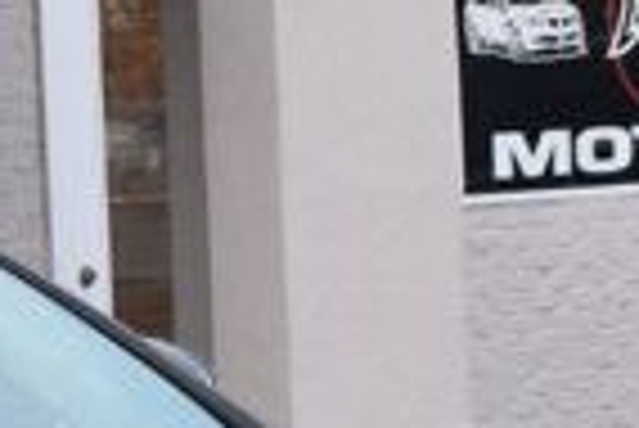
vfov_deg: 4.9
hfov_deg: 6.8
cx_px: -1102
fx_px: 4993
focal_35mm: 281
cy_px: 667
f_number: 7.1
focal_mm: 26
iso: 200
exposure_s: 1/320
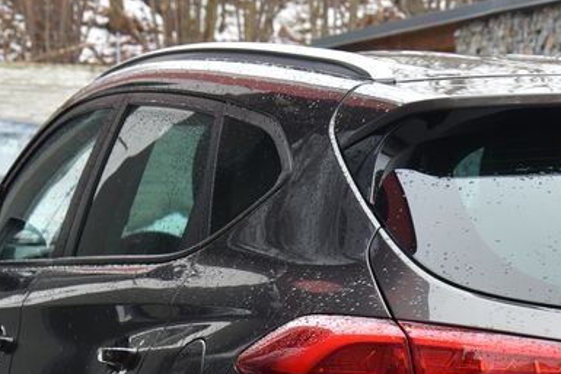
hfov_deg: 15.3
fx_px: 2073
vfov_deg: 10.1
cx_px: 482
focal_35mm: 133
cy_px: 493
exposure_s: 1/160
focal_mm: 50
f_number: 6.3
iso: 500
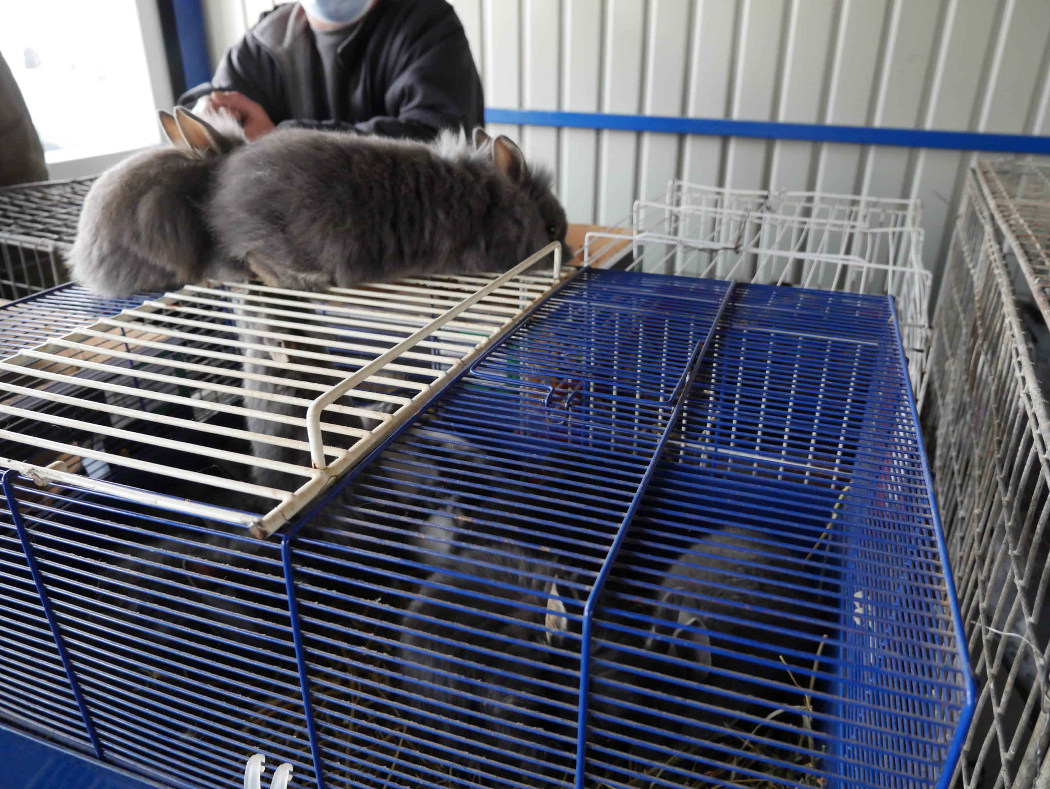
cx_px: 525
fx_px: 728
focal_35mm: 24
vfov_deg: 56.8
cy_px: 394
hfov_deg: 71.6
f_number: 3.5
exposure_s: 1/125
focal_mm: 12
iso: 1250
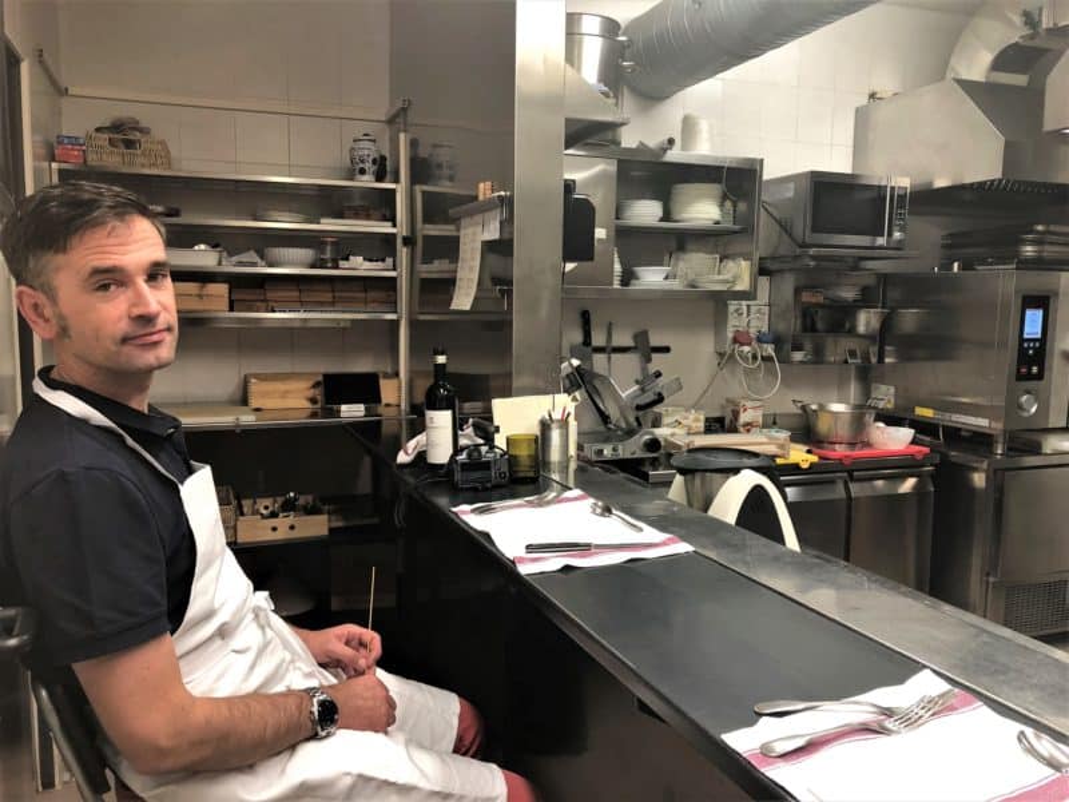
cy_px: 401
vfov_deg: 49.7
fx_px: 865
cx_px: 534
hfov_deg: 63.4
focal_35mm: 28
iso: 40
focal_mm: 3.99
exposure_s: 1/20
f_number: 1.8
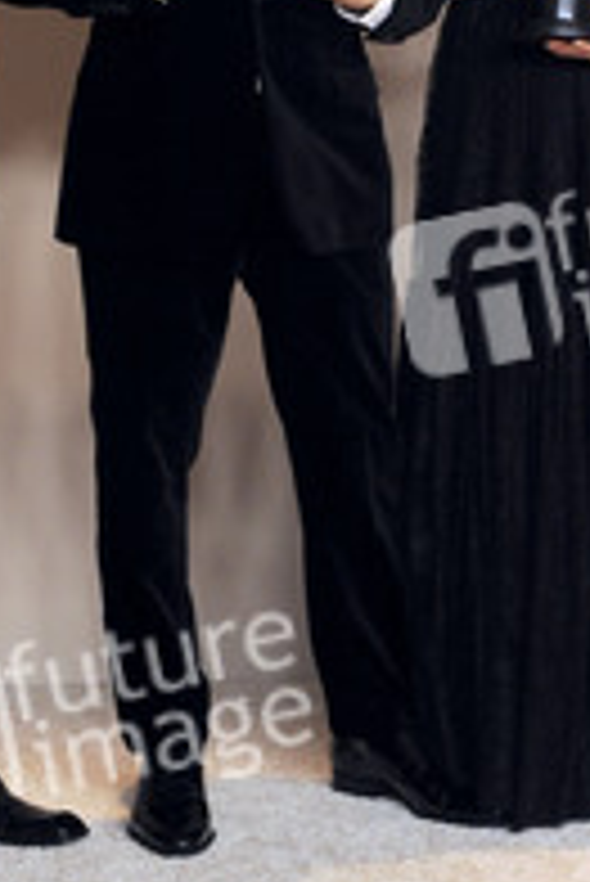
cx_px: 214
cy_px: 45
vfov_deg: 10.0
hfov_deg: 6.7
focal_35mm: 204
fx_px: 5006
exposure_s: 1/160
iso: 2000
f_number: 5.6
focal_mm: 100
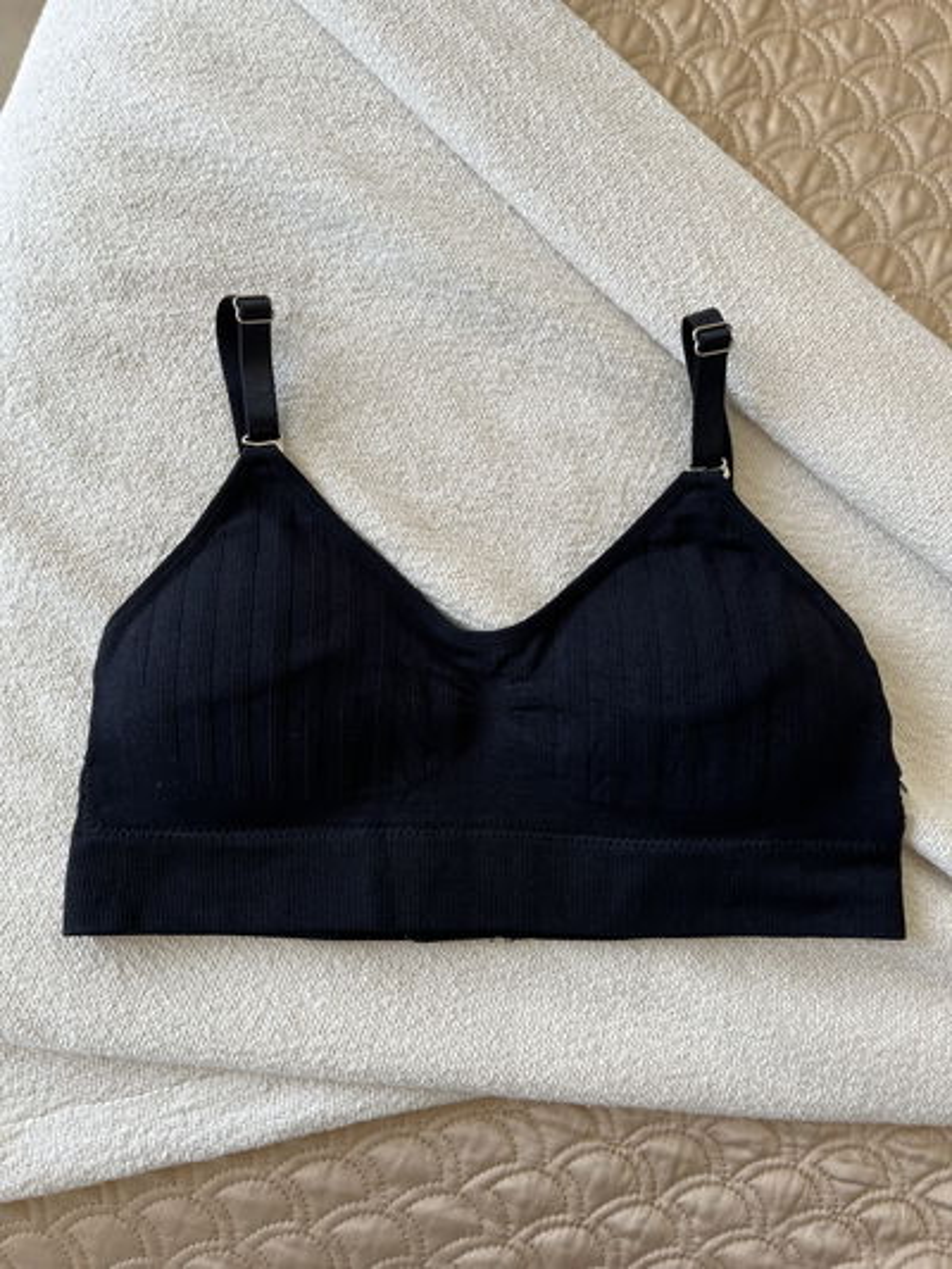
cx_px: 476
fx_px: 953
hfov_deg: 53.1
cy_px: 634
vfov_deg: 67.3
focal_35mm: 26
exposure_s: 1/122
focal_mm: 5.1
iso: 40
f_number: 1.6
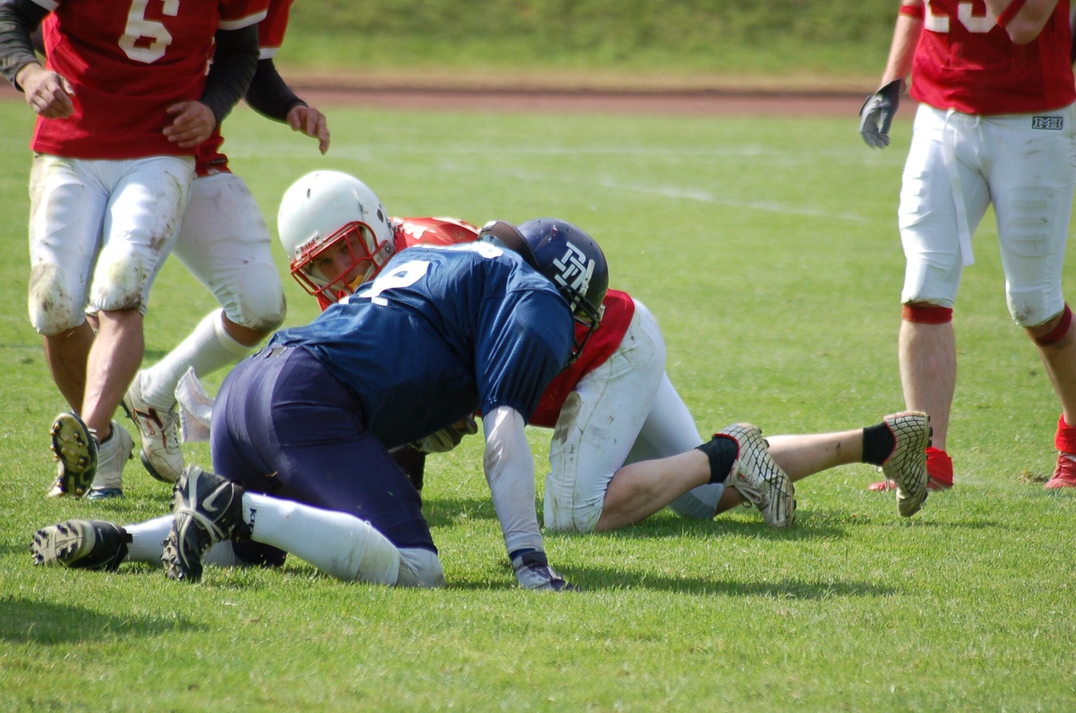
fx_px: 9845
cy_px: 356
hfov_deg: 6.3
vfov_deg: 4.1
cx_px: 538
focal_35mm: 330
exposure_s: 1/1000
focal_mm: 220
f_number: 5.3
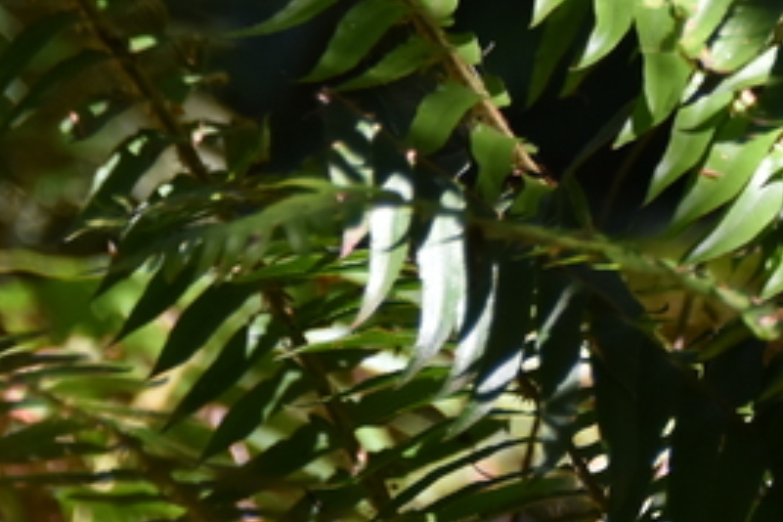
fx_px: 15637
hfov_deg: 2.9
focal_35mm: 719
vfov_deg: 1.9
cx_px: 1408
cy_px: -416
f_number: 5.6
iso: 560
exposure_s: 1/320
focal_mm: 150
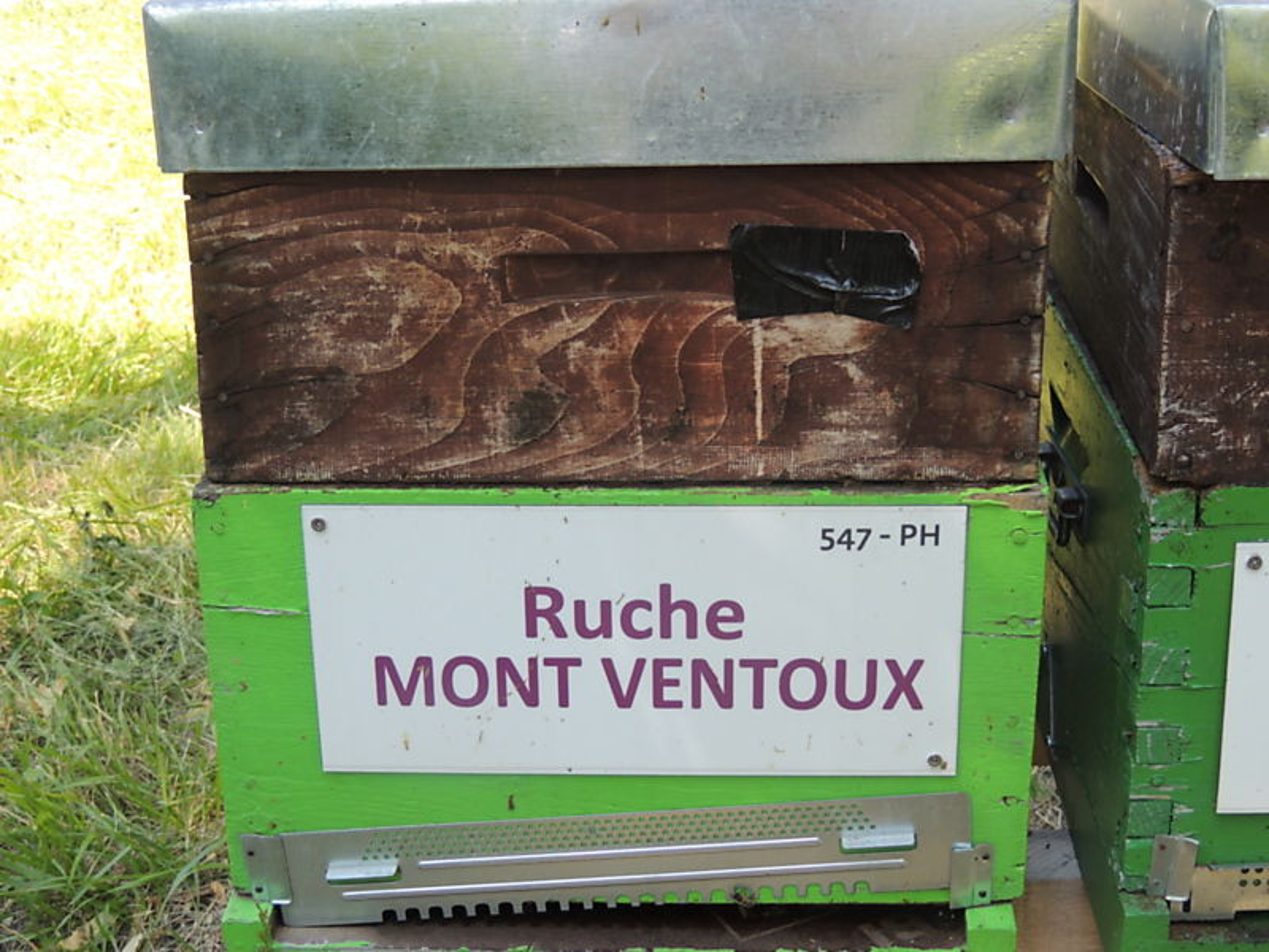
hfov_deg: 32.2
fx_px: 2200
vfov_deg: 24.4
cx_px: 634
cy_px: 476
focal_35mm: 60
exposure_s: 1/125
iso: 100
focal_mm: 10.7
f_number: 3.7
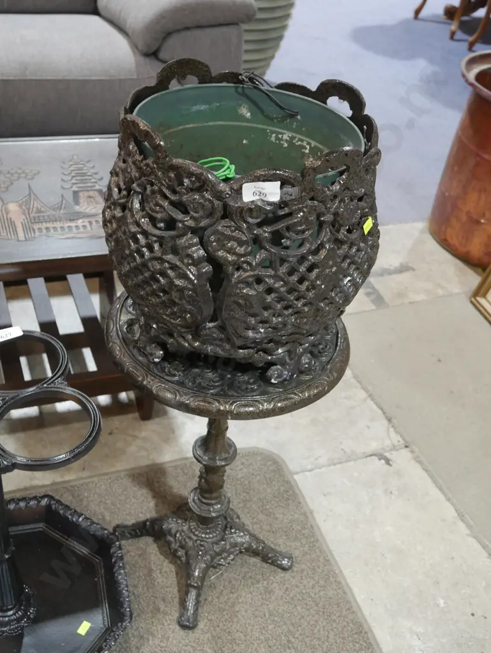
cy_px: 326
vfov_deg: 46.8
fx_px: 756
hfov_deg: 36.0
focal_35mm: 40
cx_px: 246
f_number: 4.4
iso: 1000
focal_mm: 20
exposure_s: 1/60
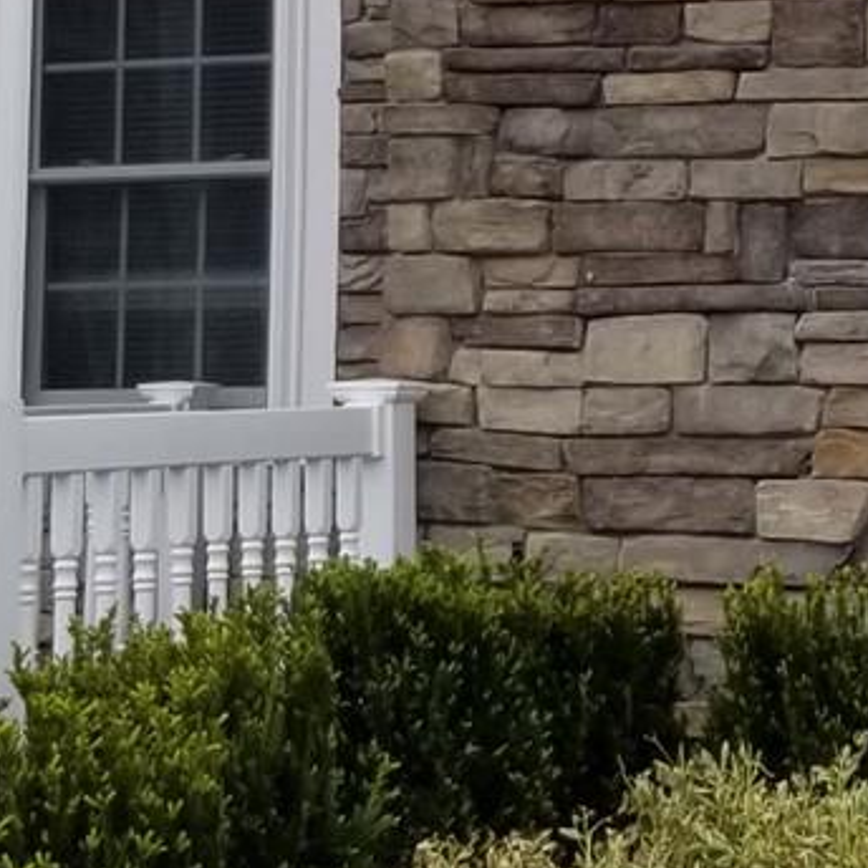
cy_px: -235
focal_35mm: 137
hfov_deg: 12.6
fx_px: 3887
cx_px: 855
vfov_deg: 12.4
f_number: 1.7
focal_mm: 4.25
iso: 50
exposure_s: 1/1184
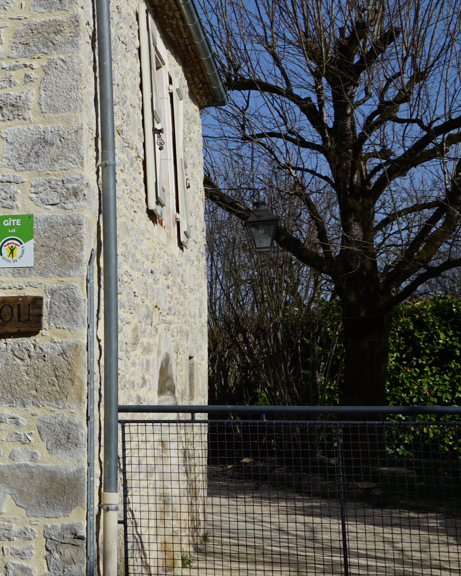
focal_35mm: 61
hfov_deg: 21.1
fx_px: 1040
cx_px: -234
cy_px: 182
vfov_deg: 30.7
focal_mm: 16
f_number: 10
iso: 100
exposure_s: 1/250
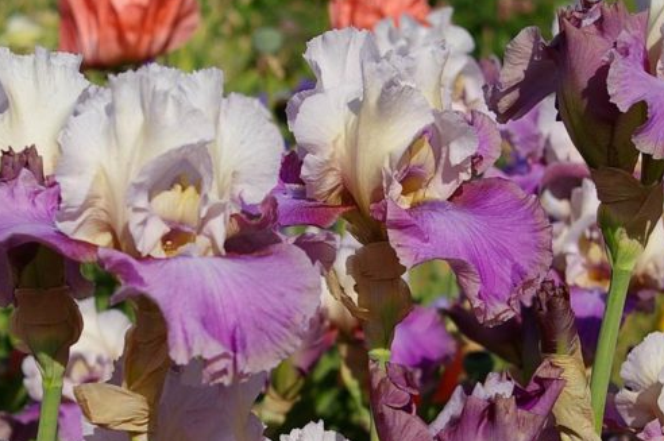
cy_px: 335
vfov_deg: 13.2
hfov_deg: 19.8
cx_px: 273
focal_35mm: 103
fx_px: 1899
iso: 200
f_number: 4.5
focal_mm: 33
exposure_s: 1/2000
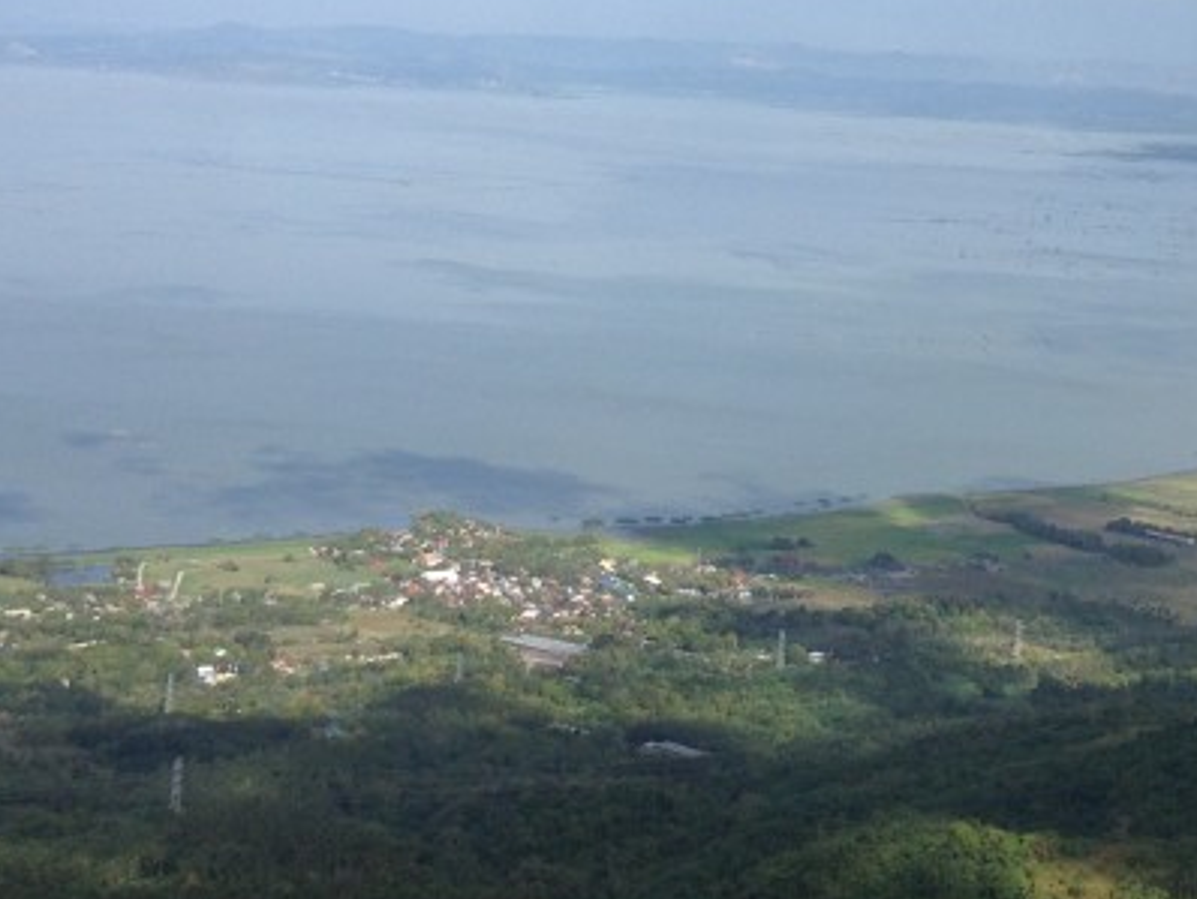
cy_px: 114
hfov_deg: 21.5
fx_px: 3114
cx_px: 938
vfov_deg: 16.2
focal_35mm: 90
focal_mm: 4.28
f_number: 2.4
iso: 50
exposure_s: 1/1783
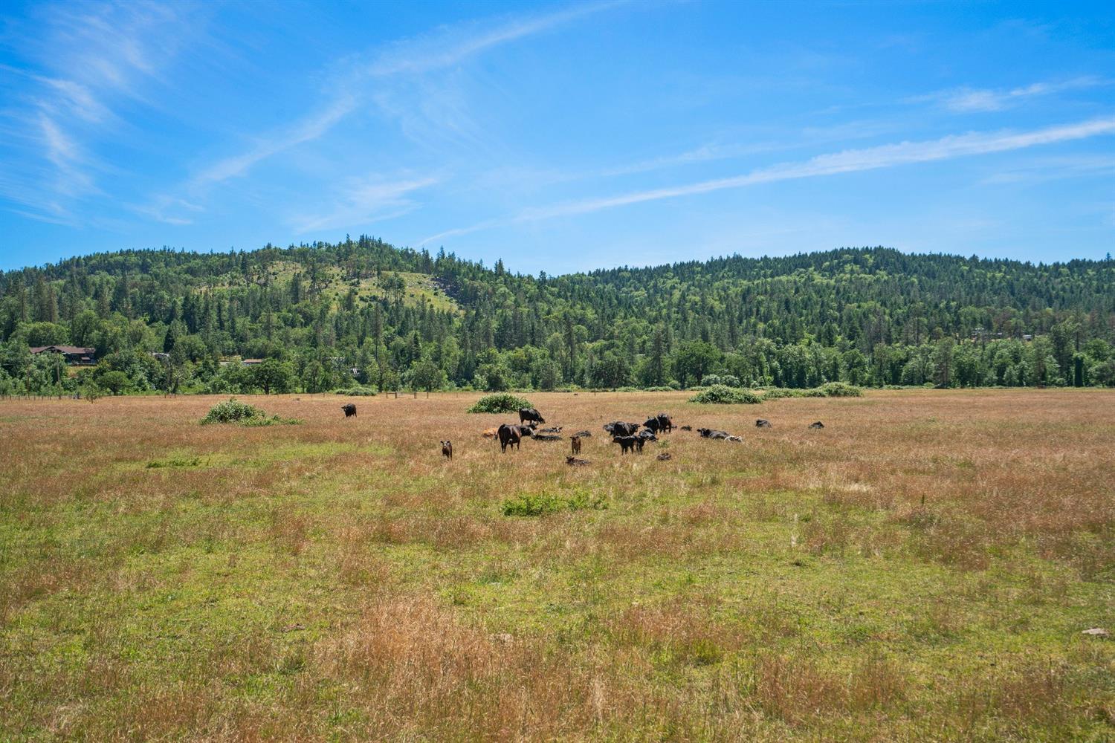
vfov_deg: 37.9
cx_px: 558
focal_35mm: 35
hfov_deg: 54.4
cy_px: 372
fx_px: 1084
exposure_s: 1/200
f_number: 9
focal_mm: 35
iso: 100
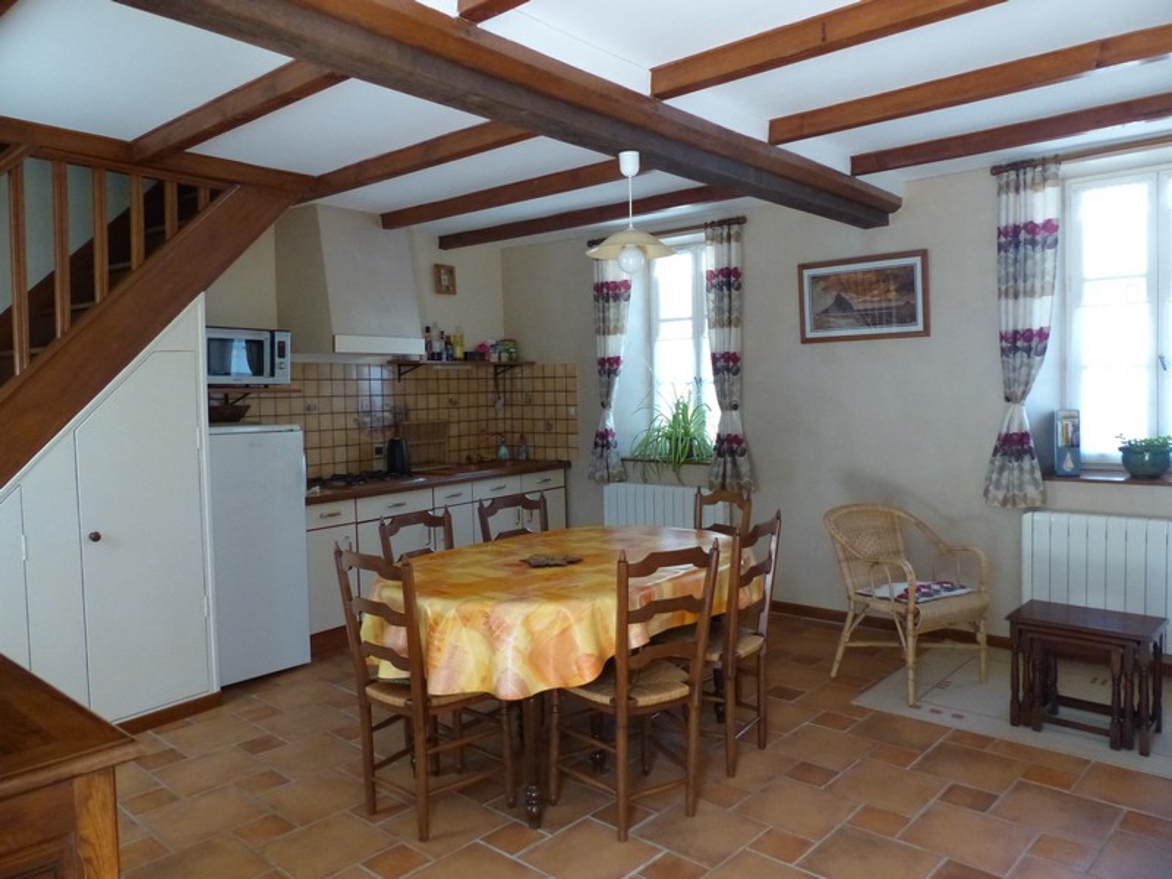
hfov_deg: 69.4
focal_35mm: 25
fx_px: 846
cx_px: 586
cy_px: 440
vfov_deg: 54.9
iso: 400
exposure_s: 1/50
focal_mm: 4.5
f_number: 2.8
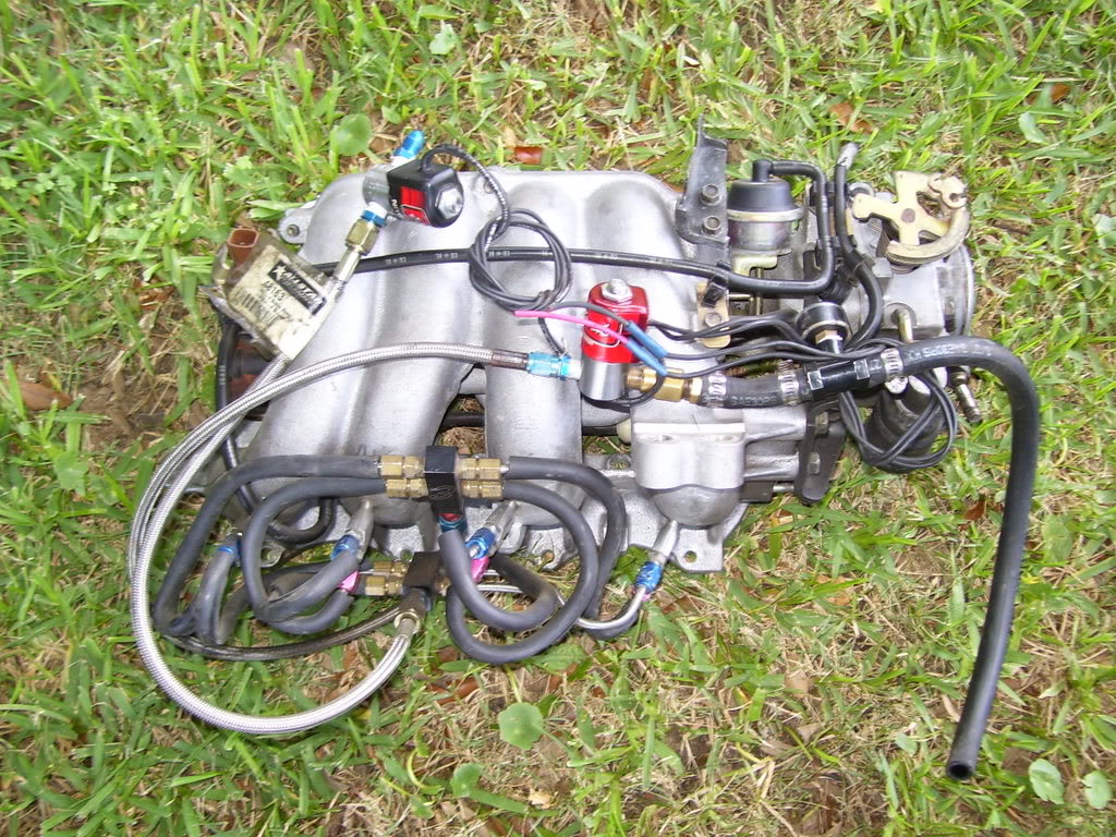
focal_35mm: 36
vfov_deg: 39.7
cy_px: 418
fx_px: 1161
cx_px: 558
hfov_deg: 51.4
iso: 80
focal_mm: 6
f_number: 2.7
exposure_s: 1/60
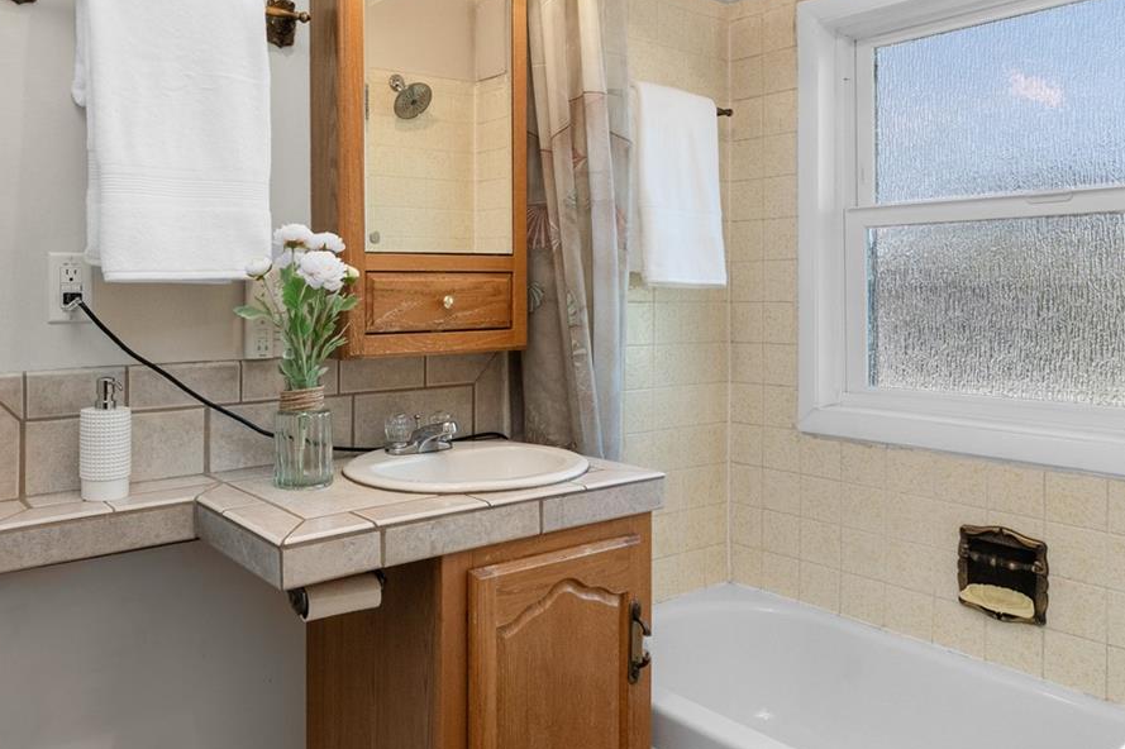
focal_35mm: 27
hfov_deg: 66.7
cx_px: 445
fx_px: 843
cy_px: 276
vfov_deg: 47.4
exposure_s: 1/3
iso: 200
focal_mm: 10
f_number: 9
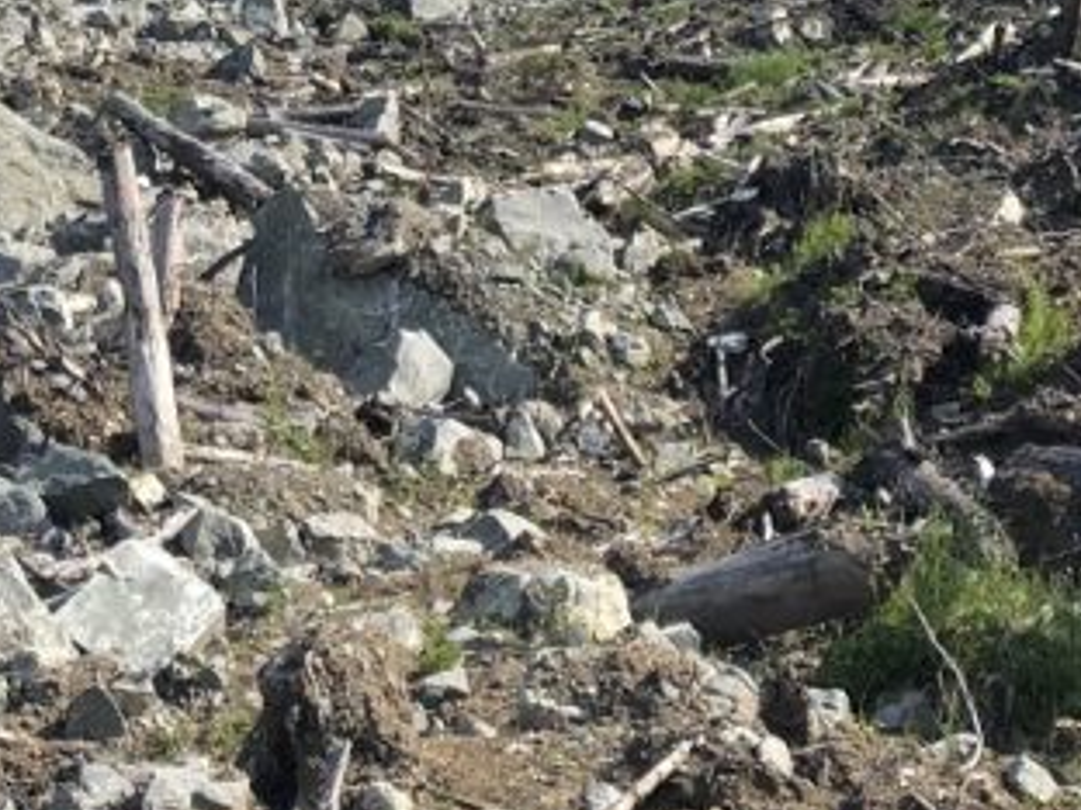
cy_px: -357
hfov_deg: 21.1
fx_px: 2873
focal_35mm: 92
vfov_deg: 15.0
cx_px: 863
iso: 20
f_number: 1.8
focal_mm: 3.99
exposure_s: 1/2088
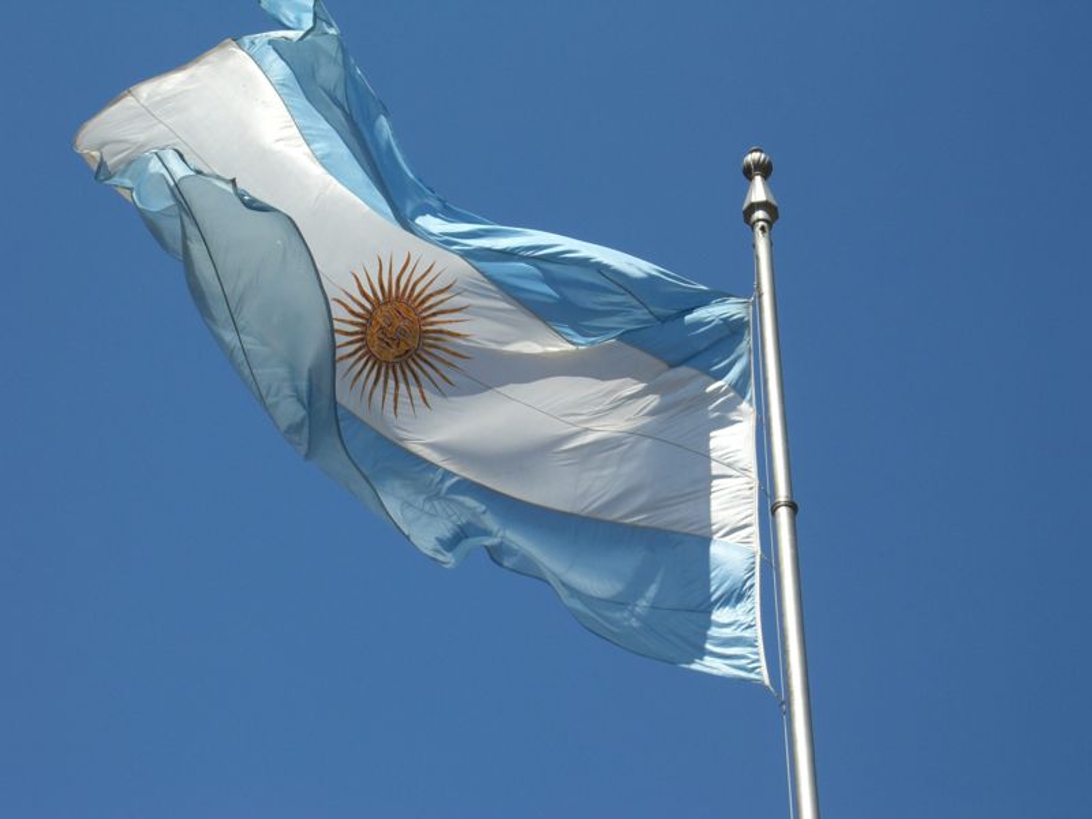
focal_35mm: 114
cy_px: 410
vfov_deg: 13.0
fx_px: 3596
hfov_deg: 17.3
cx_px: 546
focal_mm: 23.7
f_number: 7.4
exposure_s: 1/250
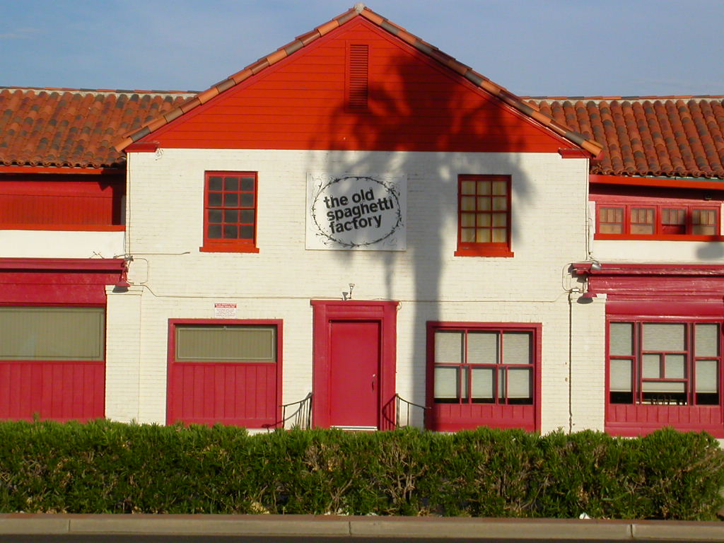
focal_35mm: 111
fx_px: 2322
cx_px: 362
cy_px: 272
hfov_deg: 17.7
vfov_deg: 13.3
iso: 100
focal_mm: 16.8
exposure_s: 1/945
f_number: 4.8
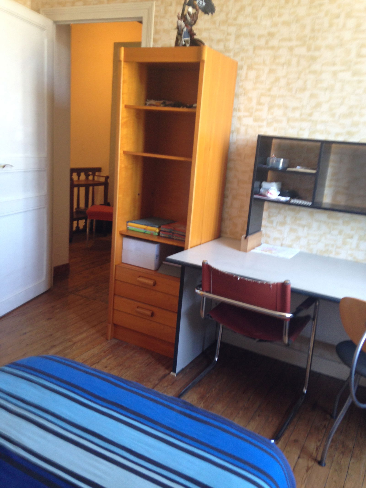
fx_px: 465
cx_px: 183
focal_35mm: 33
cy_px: 244
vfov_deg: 55.4
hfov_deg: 42.9
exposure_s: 1/20
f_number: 2.4
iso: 100
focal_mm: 4.12
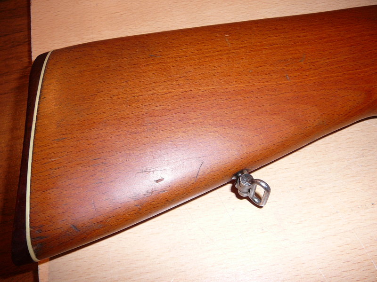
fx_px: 381
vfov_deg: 40.7
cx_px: 188
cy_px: 141
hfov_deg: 52.6
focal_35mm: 35
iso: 80
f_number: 2.8
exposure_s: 1/30
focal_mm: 5.2
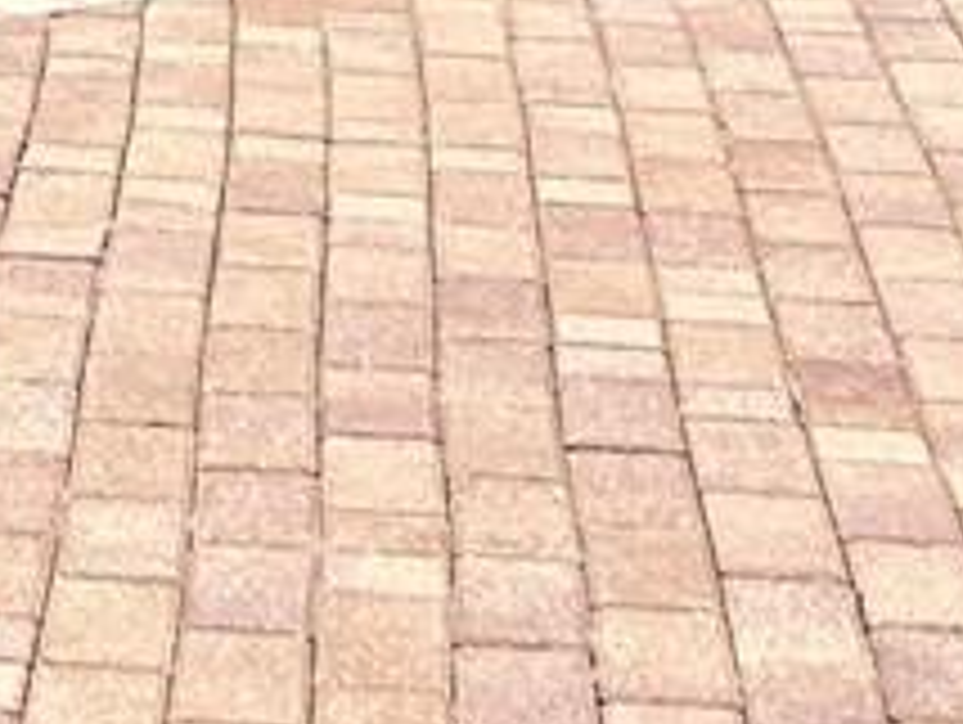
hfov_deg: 10.0
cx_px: -274
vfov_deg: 7.3
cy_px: -940
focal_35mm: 194
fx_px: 5403
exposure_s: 1/5587
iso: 50
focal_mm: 5.7
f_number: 1.5
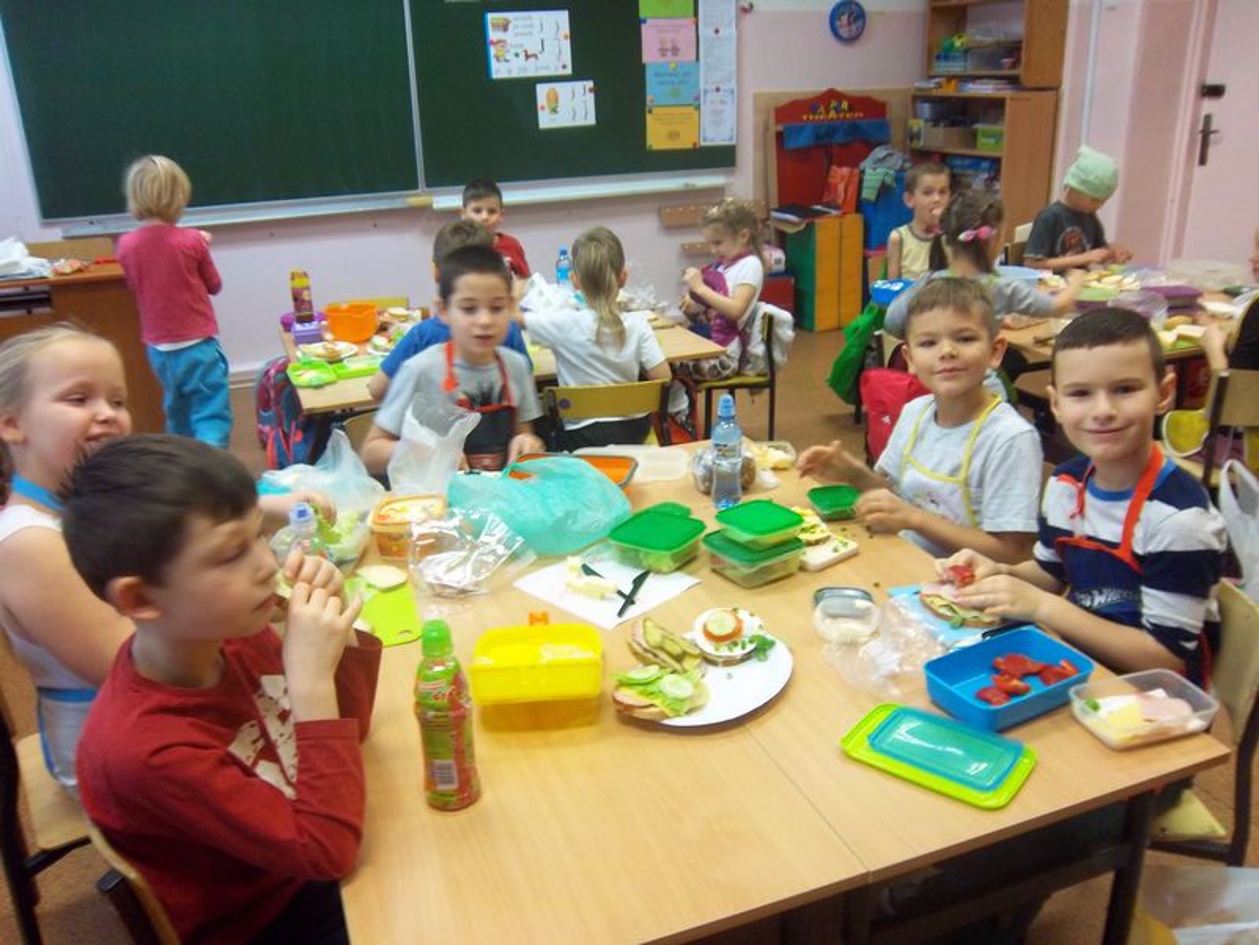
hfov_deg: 63.4
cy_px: 472
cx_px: 630
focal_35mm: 28
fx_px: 1018
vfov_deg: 49.7
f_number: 3.5
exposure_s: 1/20
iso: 160
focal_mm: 5.05
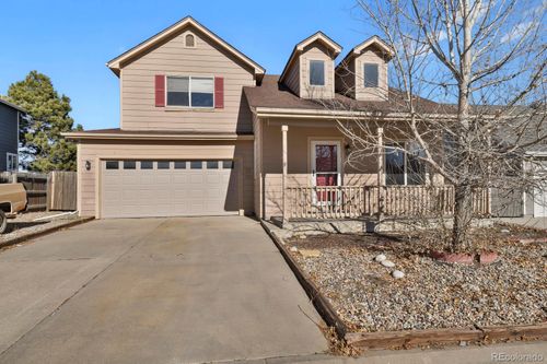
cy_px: 182
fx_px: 304
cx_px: 274
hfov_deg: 84.0
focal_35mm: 20
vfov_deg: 61.9
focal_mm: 20
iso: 100
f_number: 8
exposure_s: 1/125
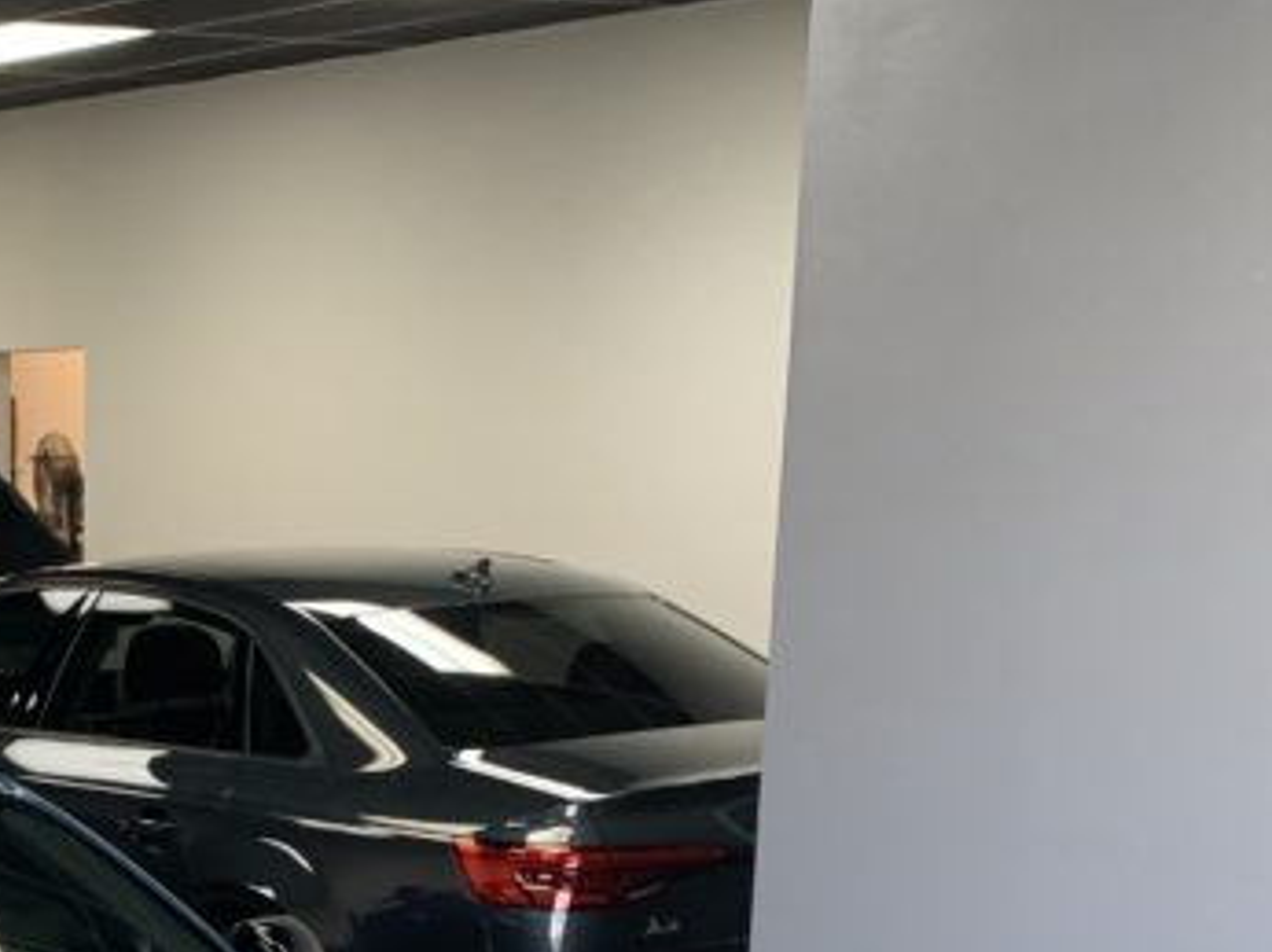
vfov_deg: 18.1
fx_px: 2827
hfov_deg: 23.8
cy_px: 1169
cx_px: -118
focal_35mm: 77
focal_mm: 4.25
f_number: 1.8
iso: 160
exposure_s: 1/60
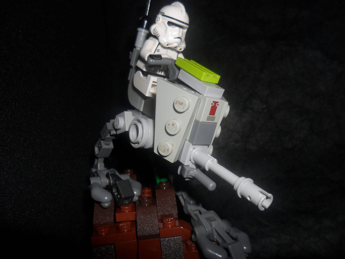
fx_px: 269
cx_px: 172
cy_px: 130
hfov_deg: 65.3
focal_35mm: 27
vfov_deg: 51.4
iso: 100
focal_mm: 4.9
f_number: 8.9
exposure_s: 1/45
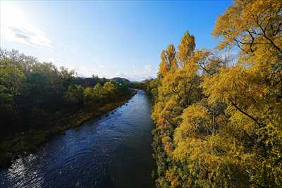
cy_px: 94
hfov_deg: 112.6
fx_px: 94
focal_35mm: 12
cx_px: 141
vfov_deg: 90.1
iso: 100
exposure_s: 1/320
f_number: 8
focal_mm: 12
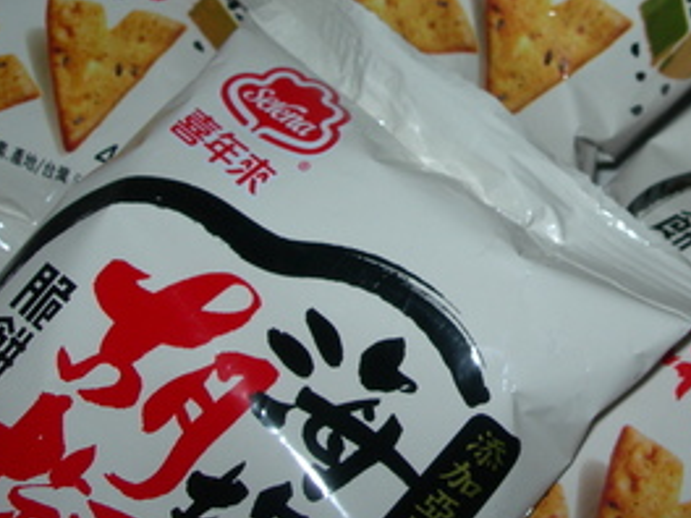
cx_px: 573
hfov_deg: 26.4
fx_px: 1437
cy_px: 130
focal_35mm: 72
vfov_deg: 20.3
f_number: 4.8
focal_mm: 7.8
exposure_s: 1/60.1
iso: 50
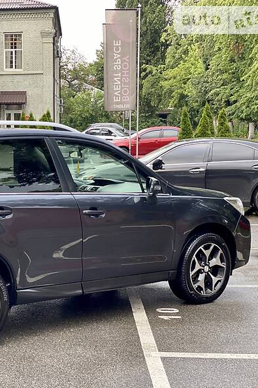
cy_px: 194
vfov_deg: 27.7
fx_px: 785
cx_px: 16
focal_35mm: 73
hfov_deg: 18.3
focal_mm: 6
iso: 125
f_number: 2
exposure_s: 1/122
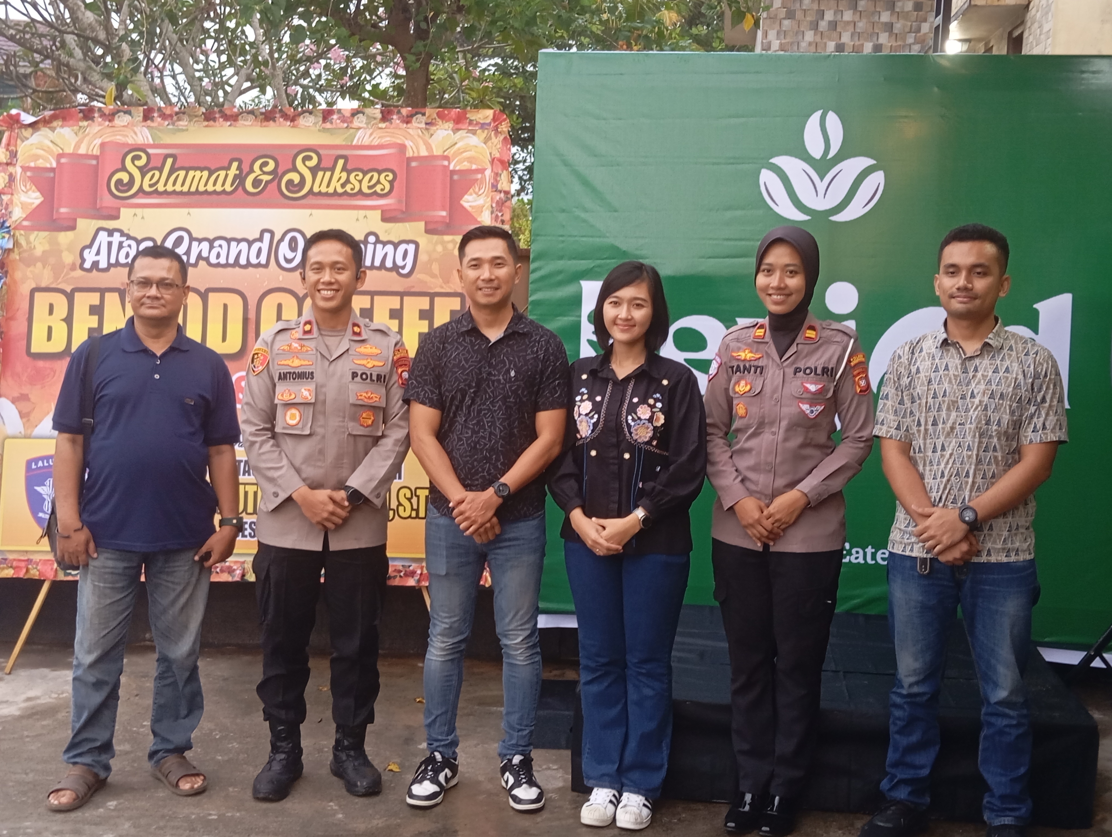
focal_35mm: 45
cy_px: 418
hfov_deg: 42.0
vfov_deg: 32.3
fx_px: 1448
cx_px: 556
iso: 820
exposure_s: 1/50
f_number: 1.8
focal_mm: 4.22
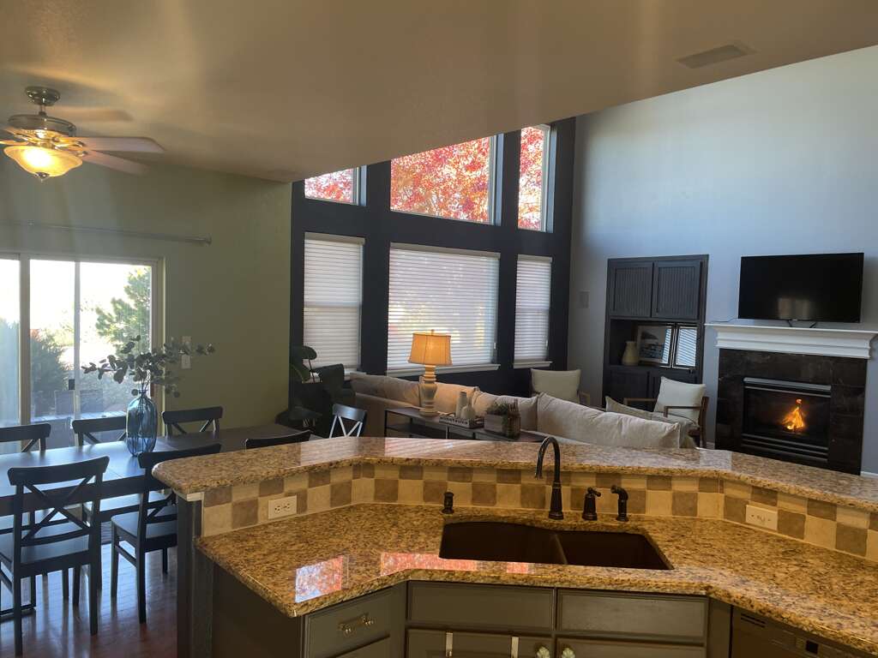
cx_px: 439
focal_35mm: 26
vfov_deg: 53.1
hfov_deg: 67.3
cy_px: 329
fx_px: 659
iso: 80
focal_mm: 4.2
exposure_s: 1/120
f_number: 1.6
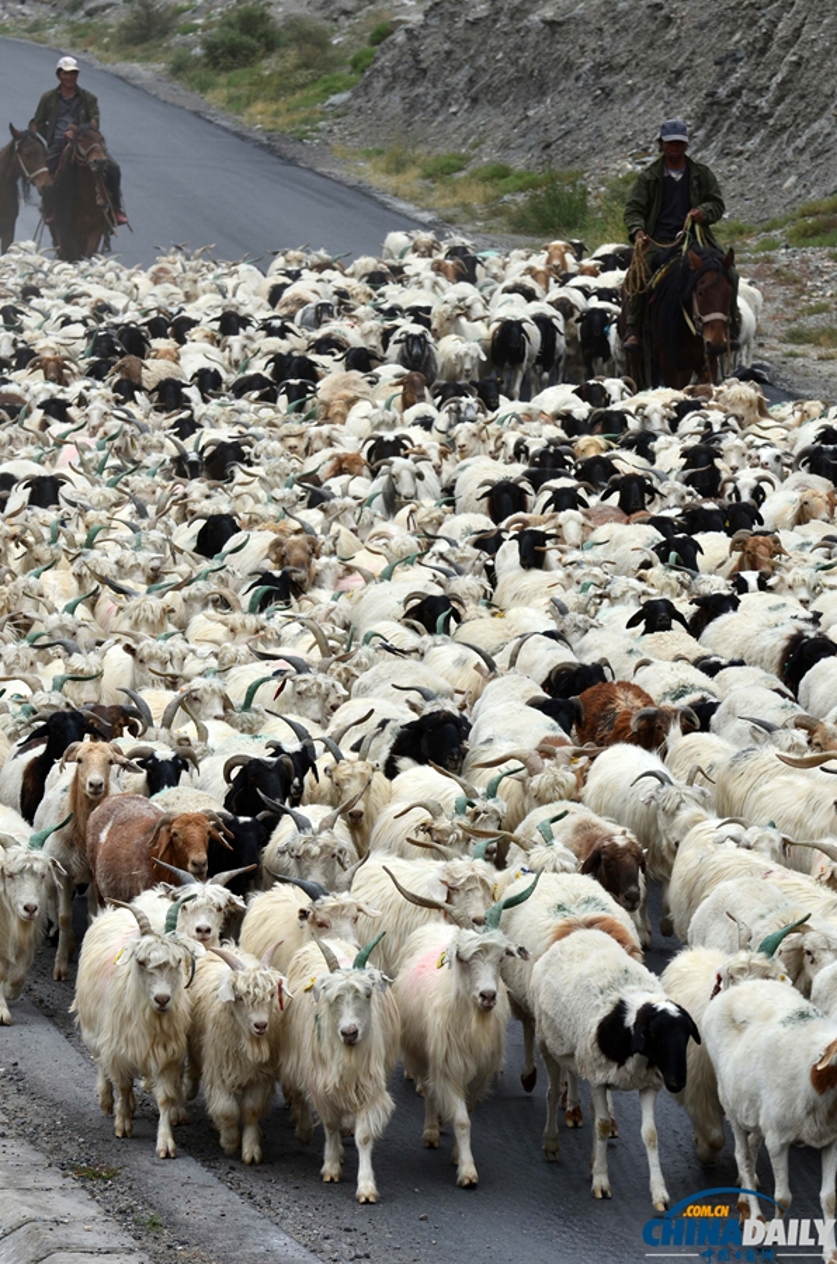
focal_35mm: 210
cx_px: 418
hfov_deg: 6.5
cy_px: 632
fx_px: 7357
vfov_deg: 9.8
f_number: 8
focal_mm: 140
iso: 100
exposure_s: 1/400
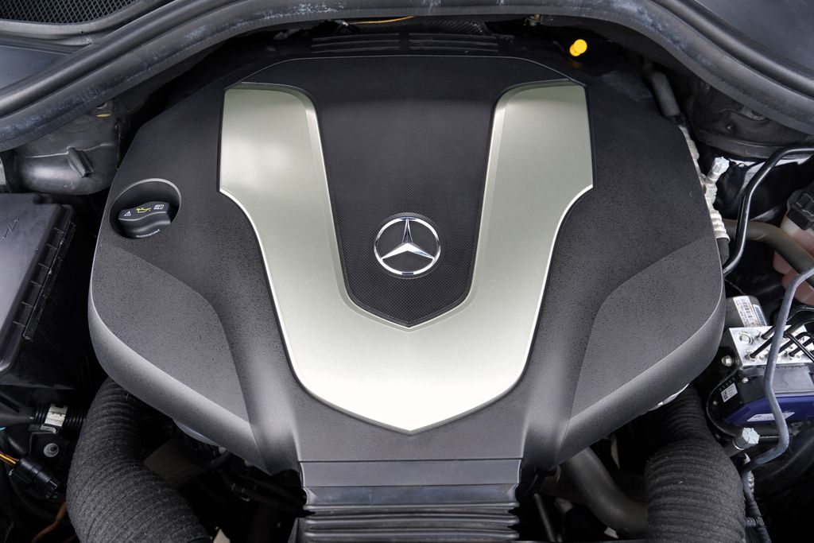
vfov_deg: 53.1
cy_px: 272
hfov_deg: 73.7
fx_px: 543
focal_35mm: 24
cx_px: 407
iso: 100
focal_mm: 24
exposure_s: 1/60
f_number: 4
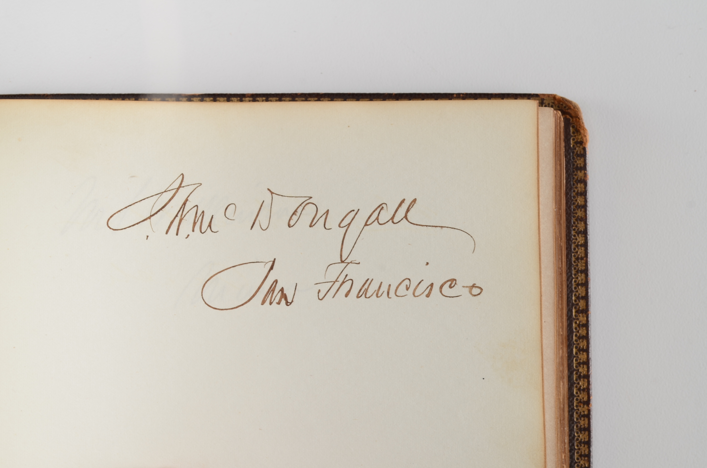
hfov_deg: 32.0
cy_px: 234
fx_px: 1235
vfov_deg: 21.5
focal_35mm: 63
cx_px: 354
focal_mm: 42
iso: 100
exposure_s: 1/100
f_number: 9
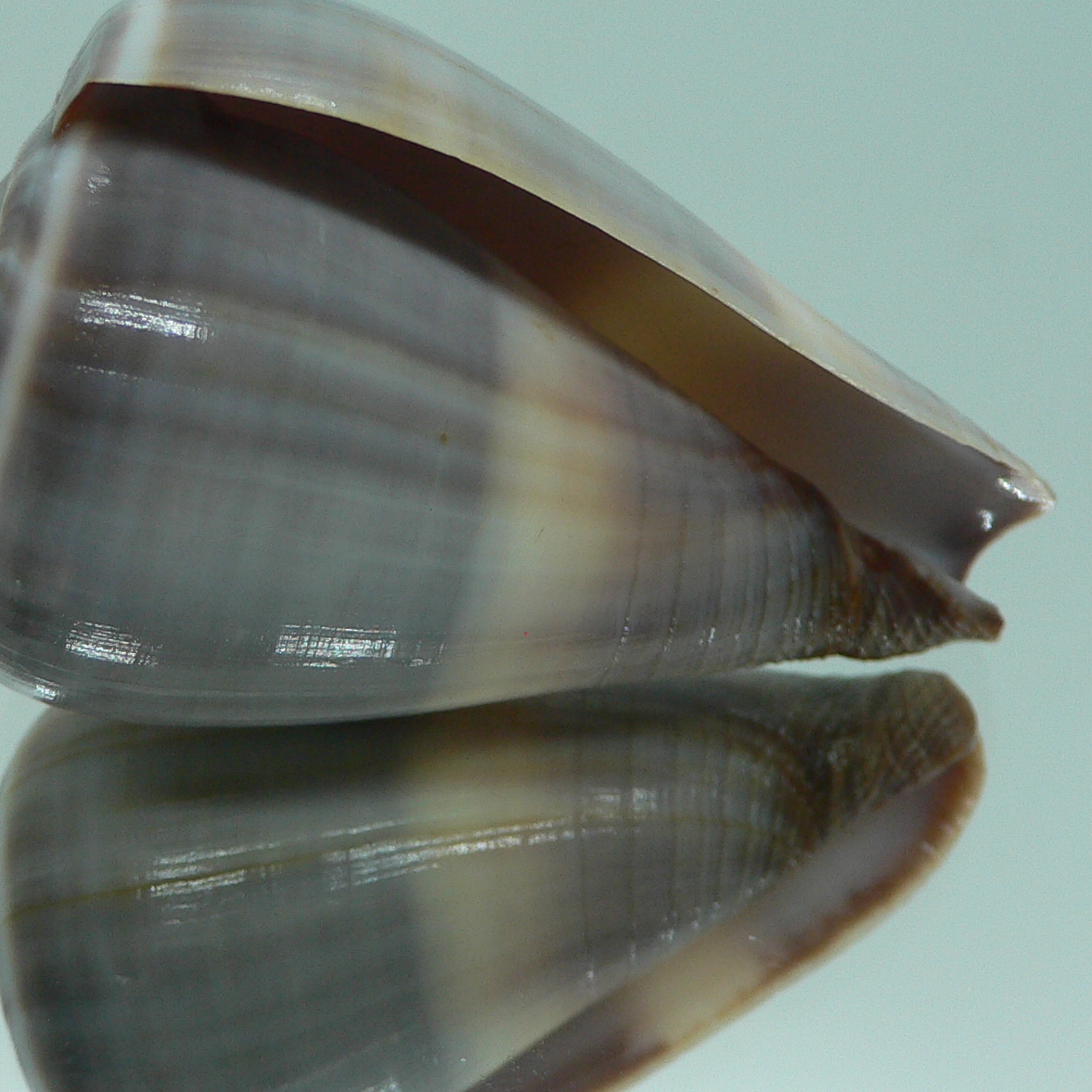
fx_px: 1892
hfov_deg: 32.1
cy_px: 495
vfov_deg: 32.2
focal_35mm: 53
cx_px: 421
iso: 80
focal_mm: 4.6
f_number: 2.8
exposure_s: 1/60
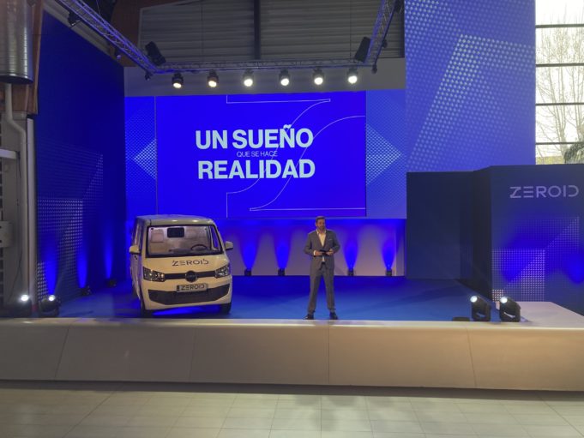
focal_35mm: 28
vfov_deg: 49.8
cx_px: 292
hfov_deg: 63.4
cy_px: 219
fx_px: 472
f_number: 1.8
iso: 80
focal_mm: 3.99
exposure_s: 1/81
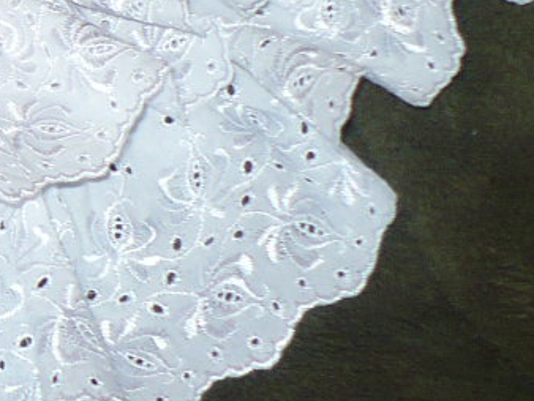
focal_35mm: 175
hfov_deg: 10.3
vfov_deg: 8.1
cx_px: -564
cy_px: -410
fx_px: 2702
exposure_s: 1/30
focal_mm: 6.1
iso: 100
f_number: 2.8
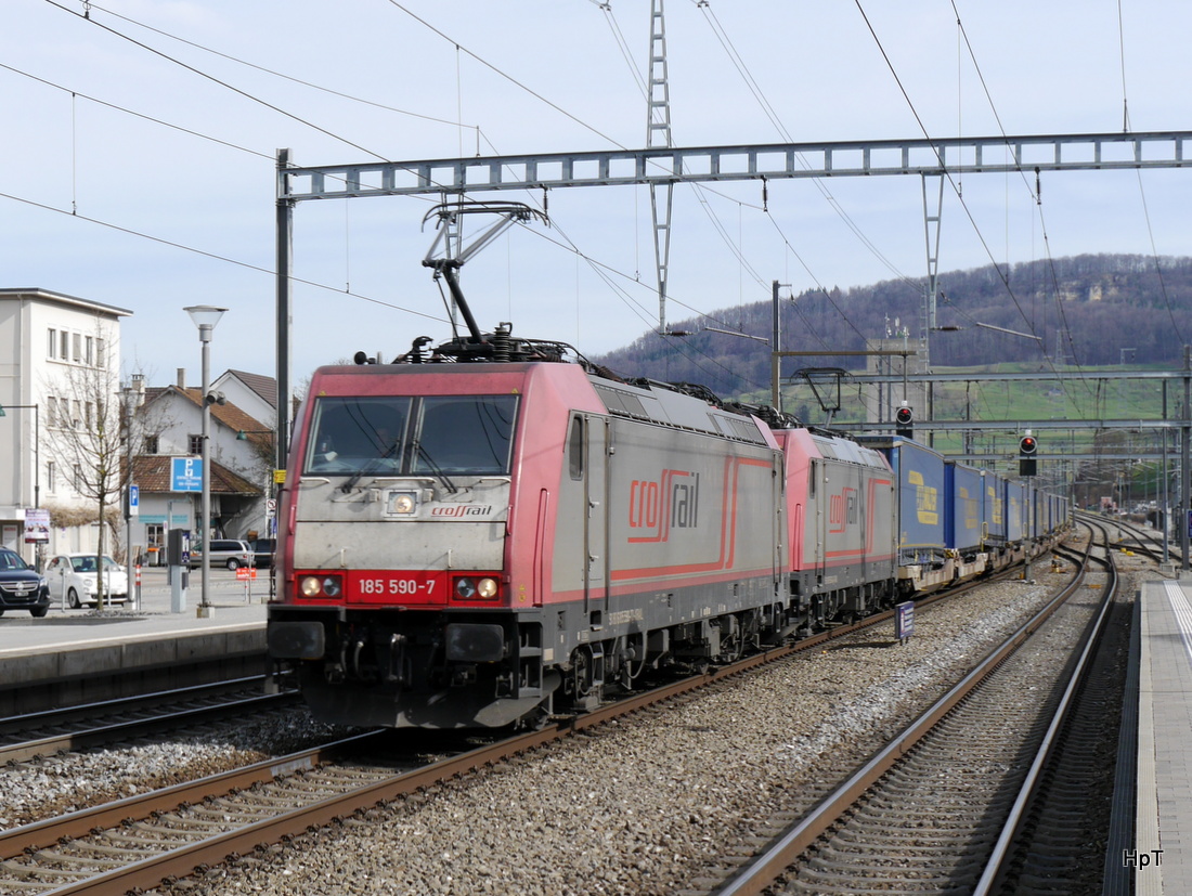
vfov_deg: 29.2
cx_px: 596
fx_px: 1723
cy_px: 448
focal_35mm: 50
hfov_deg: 38.2
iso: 160
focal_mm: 25
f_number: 8
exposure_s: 1/320
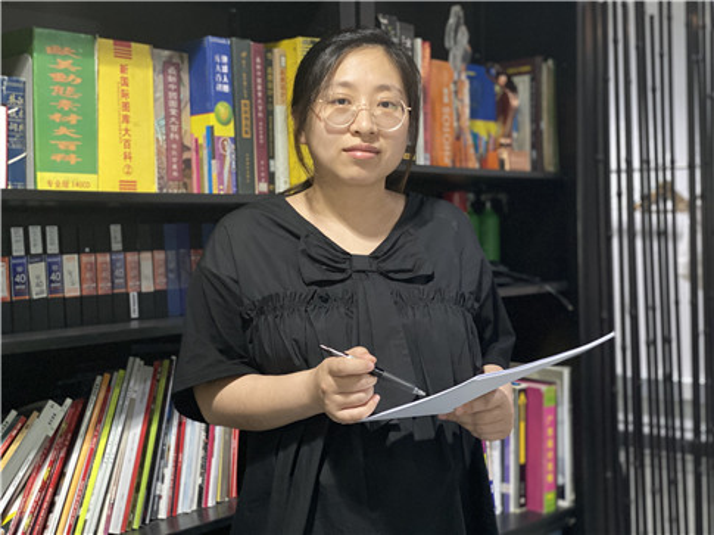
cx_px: 357
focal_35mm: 52
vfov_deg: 28.0
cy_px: 268
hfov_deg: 36.8
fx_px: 1072
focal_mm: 6
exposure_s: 1/33
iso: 320
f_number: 2
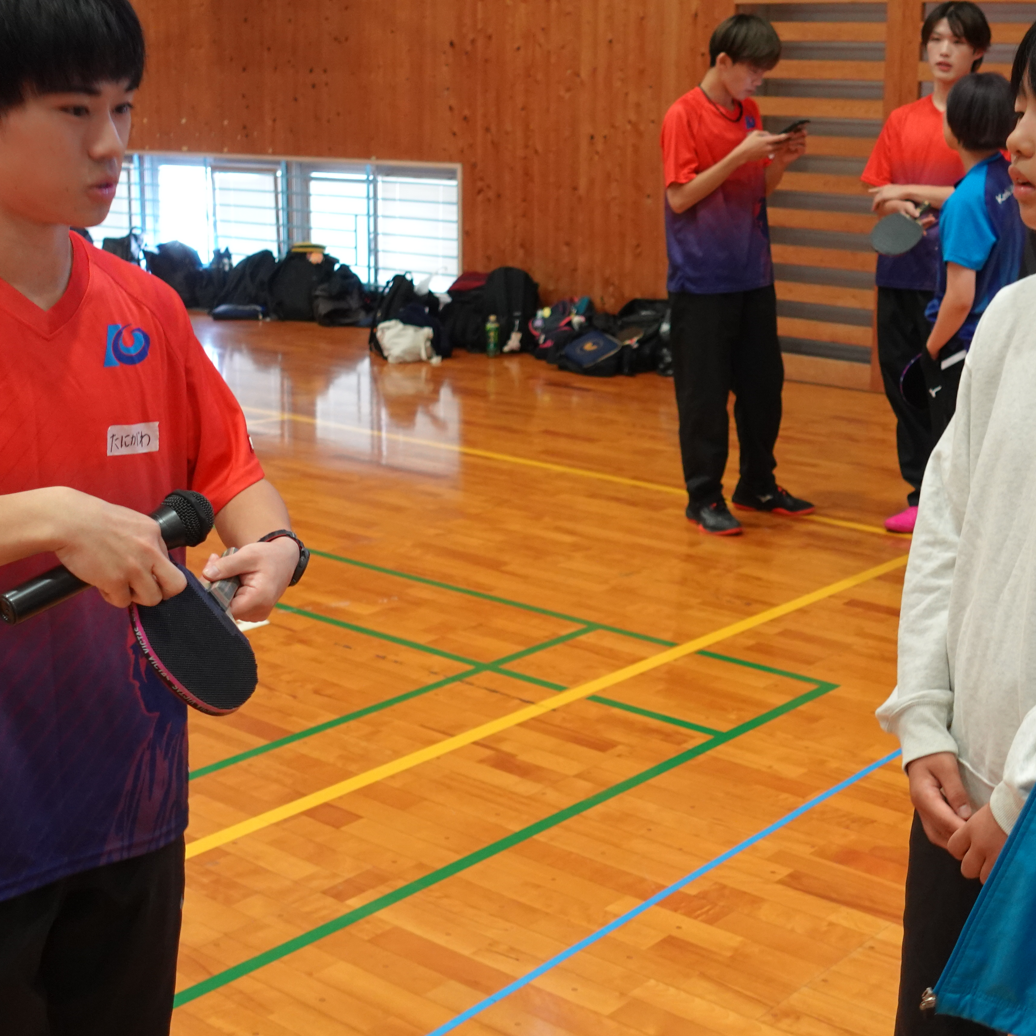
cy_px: 541
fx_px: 2099
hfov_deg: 27.7
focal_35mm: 62
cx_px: 586
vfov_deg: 27.7
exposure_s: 1/60
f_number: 2.8
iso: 1000
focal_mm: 17.37
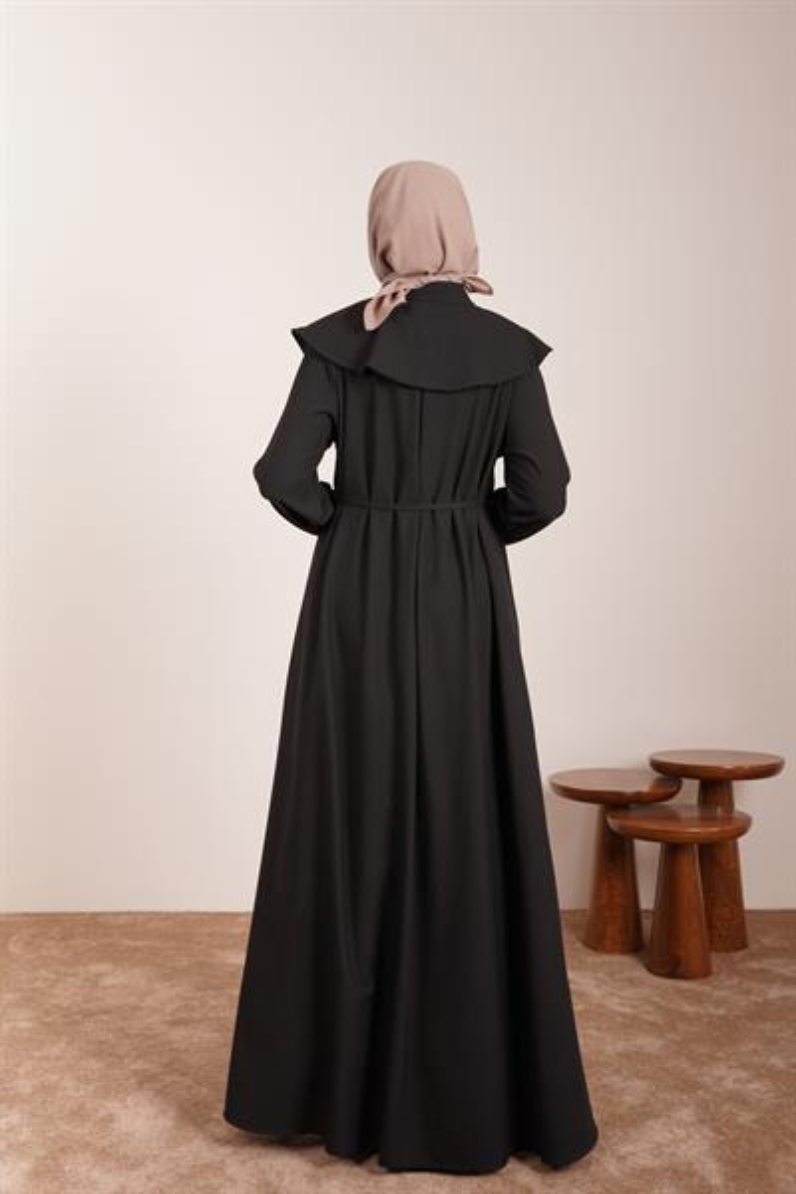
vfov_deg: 50.9
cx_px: 398
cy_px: 597
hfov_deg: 35.2
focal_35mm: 38
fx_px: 1254
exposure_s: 1/800
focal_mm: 37.8
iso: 250
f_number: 5.6
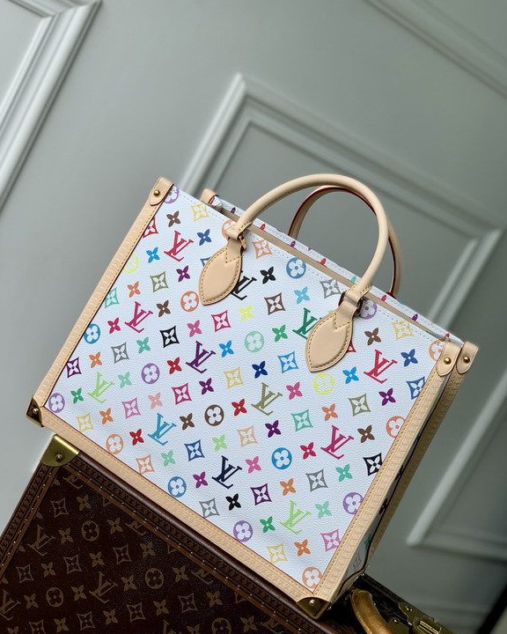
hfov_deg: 27.6
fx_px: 1032
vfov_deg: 34.1
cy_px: 306
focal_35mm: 55
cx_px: 253
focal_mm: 6
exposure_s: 1/294
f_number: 2.4
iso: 16
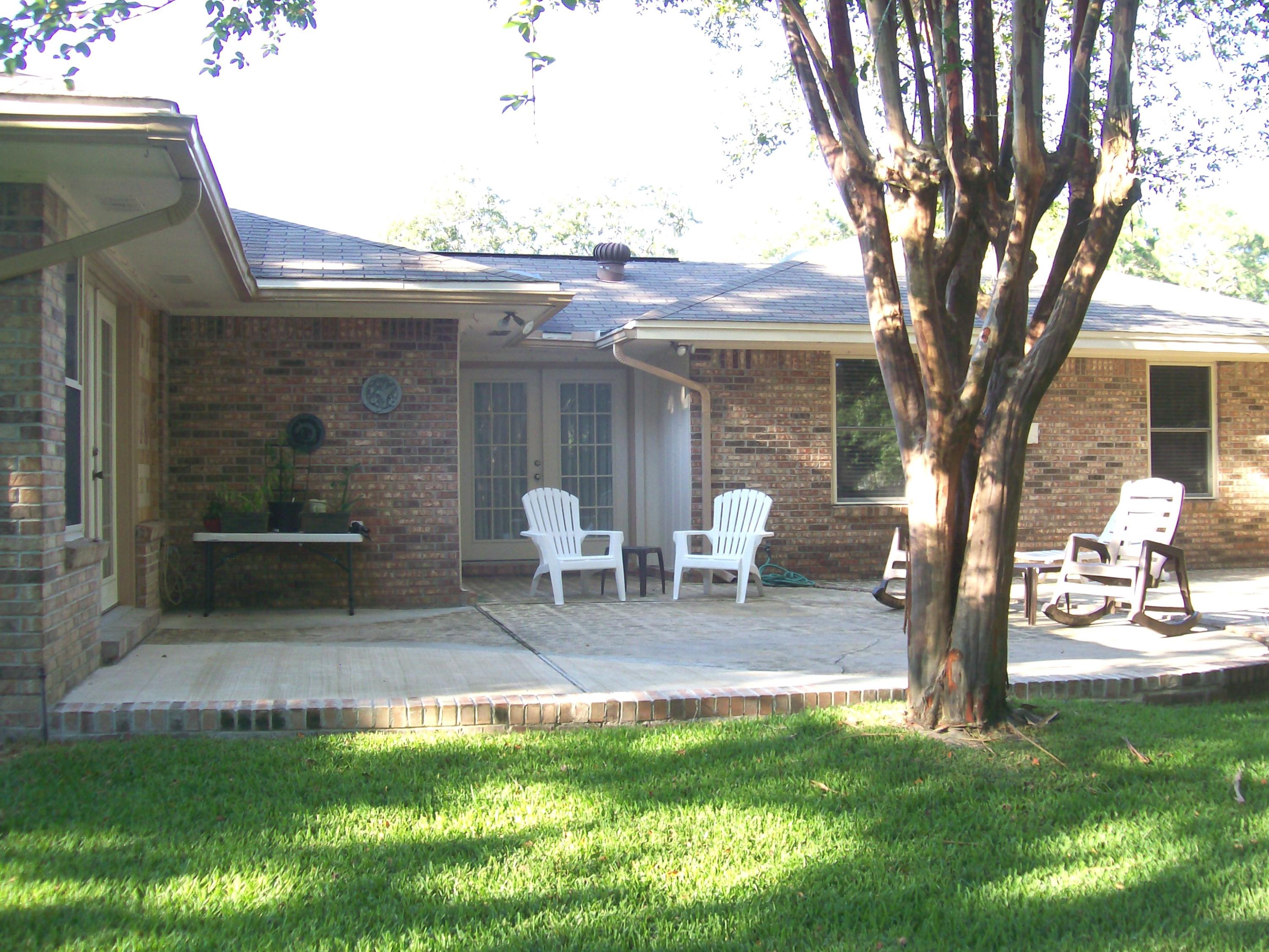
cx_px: 634
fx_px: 1320
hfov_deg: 51.4
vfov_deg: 39.7
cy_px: 476
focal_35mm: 36
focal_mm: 6
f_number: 2.7
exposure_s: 1/96.9
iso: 80
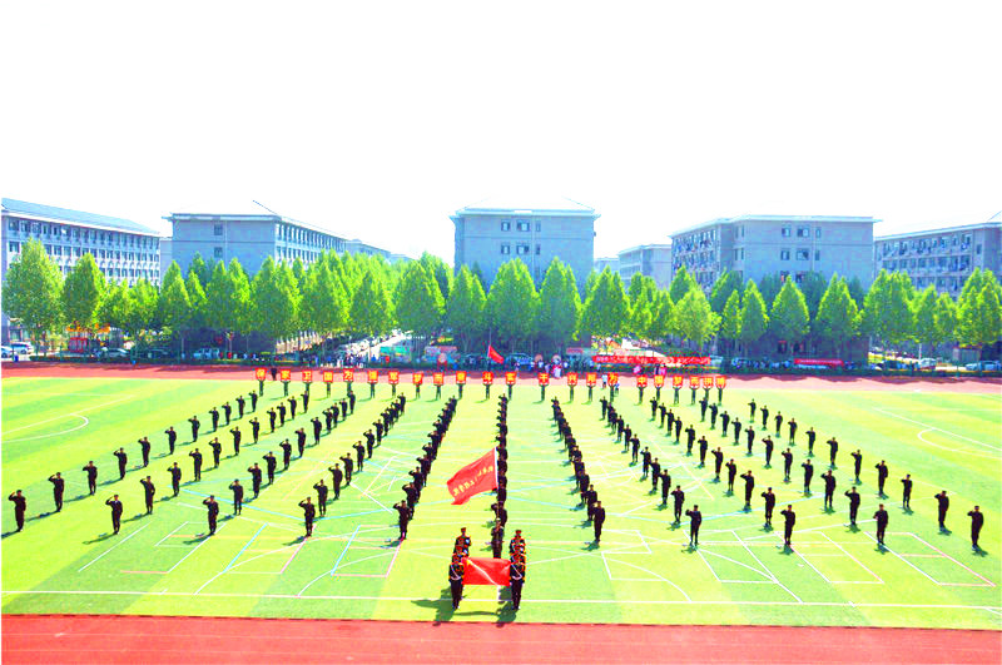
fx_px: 1001
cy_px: 332
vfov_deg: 36.8
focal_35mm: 36
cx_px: 501
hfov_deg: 53.2
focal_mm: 24
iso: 640
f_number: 9
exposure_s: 1/1600
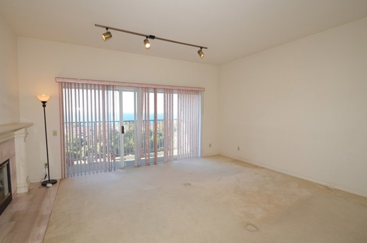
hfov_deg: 93.4
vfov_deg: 70.1
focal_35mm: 17
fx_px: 173
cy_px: 128
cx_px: 184
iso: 200
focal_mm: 10
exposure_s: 1/125
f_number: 5.6
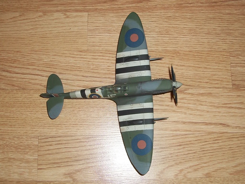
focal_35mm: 32
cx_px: 122
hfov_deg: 56.8
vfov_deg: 44.2
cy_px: 92
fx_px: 226
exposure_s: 1/30
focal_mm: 5.7
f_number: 2.9
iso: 80
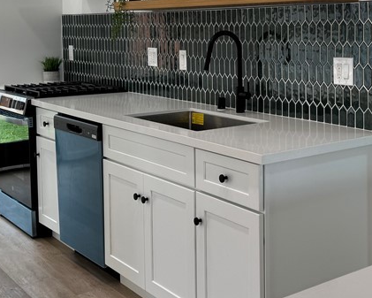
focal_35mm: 57
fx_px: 628
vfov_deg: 26.3
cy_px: 65
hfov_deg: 32.1
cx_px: 302
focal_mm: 6.76
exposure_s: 1/120
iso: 64
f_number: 1.78
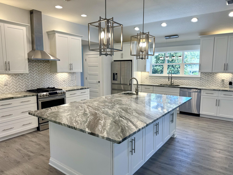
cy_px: 88
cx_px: 116
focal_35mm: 24
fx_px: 162
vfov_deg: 56.8
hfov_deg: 71.6
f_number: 1.78
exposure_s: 1/147
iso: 80
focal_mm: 6.76
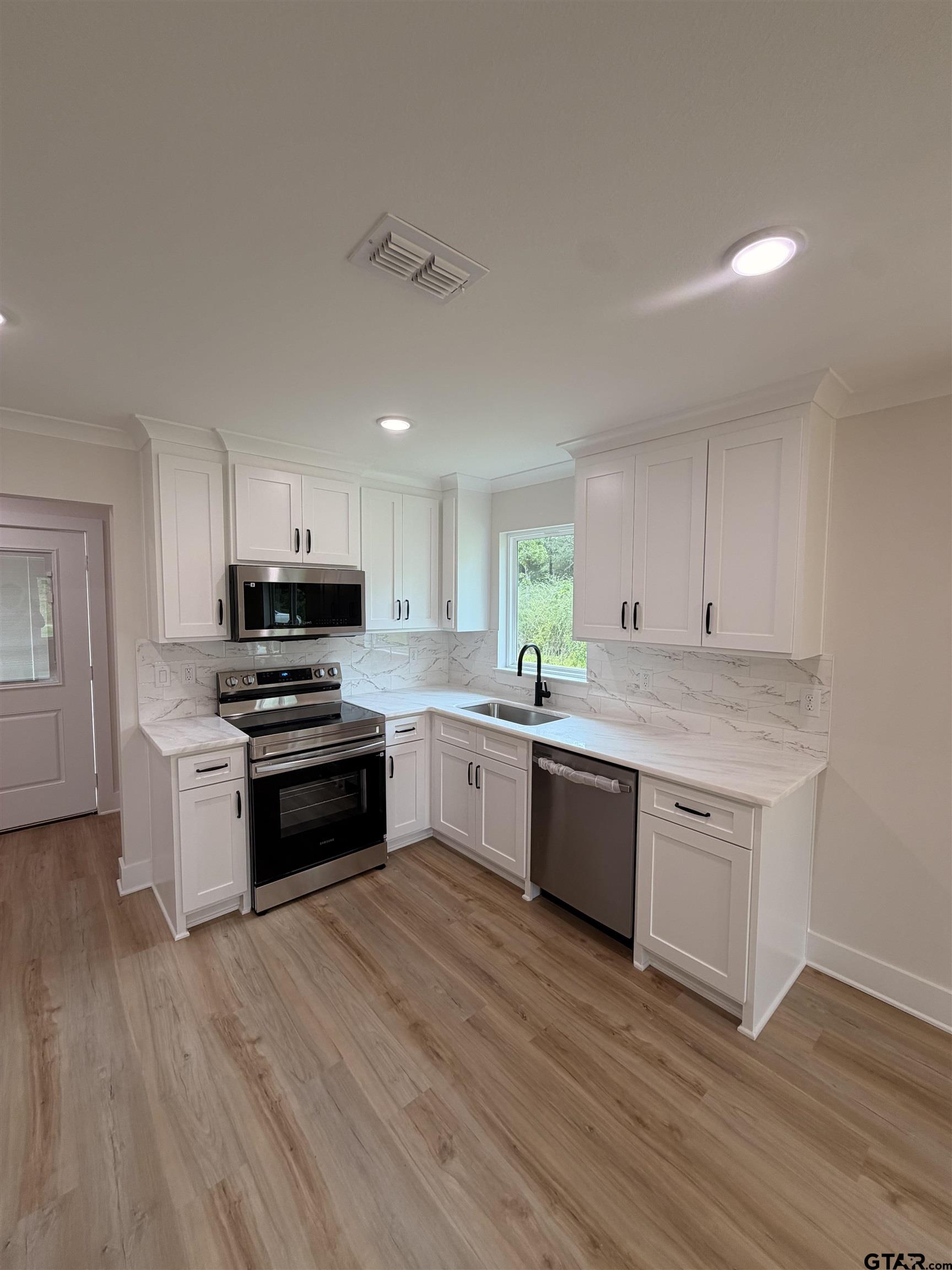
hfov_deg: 85.7
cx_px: 476
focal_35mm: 14
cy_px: 635
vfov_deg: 102.1
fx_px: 513
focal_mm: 2.22
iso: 80
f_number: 2.2
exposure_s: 1/120
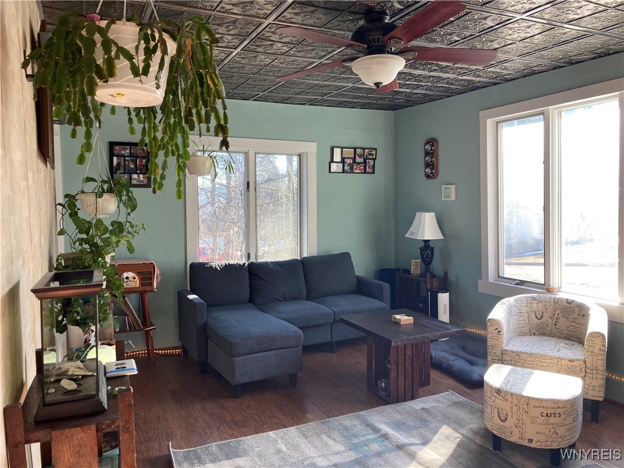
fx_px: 505
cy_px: 234
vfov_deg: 49.7
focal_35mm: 28
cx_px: 312
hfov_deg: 63.4
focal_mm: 3.99
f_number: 1.8
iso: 64
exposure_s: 1/120
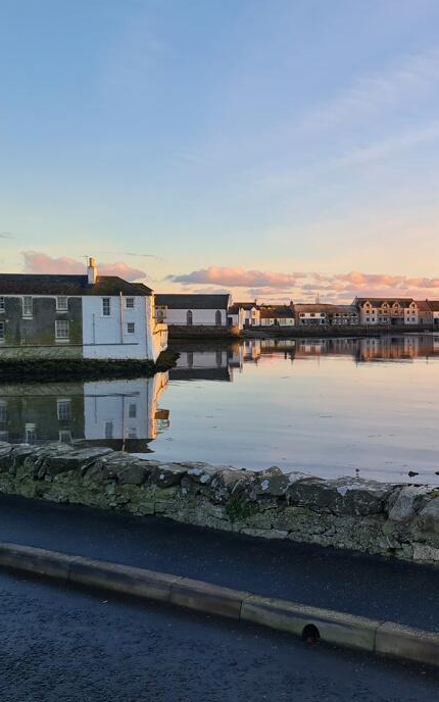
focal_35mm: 41
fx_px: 785
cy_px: 345
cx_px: 450
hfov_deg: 29.0
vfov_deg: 48.2
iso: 50
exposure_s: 1/622
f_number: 1.8
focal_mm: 5.4
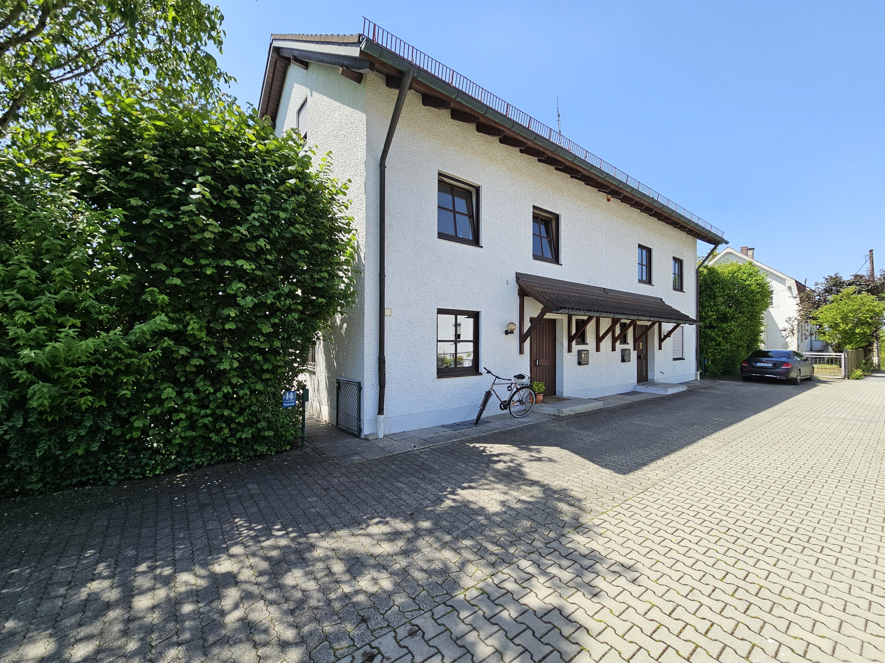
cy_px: 332
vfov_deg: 89.9
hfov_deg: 106.2
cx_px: 442
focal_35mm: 13
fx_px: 332
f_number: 2.2
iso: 50
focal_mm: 2.2
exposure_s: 1/978
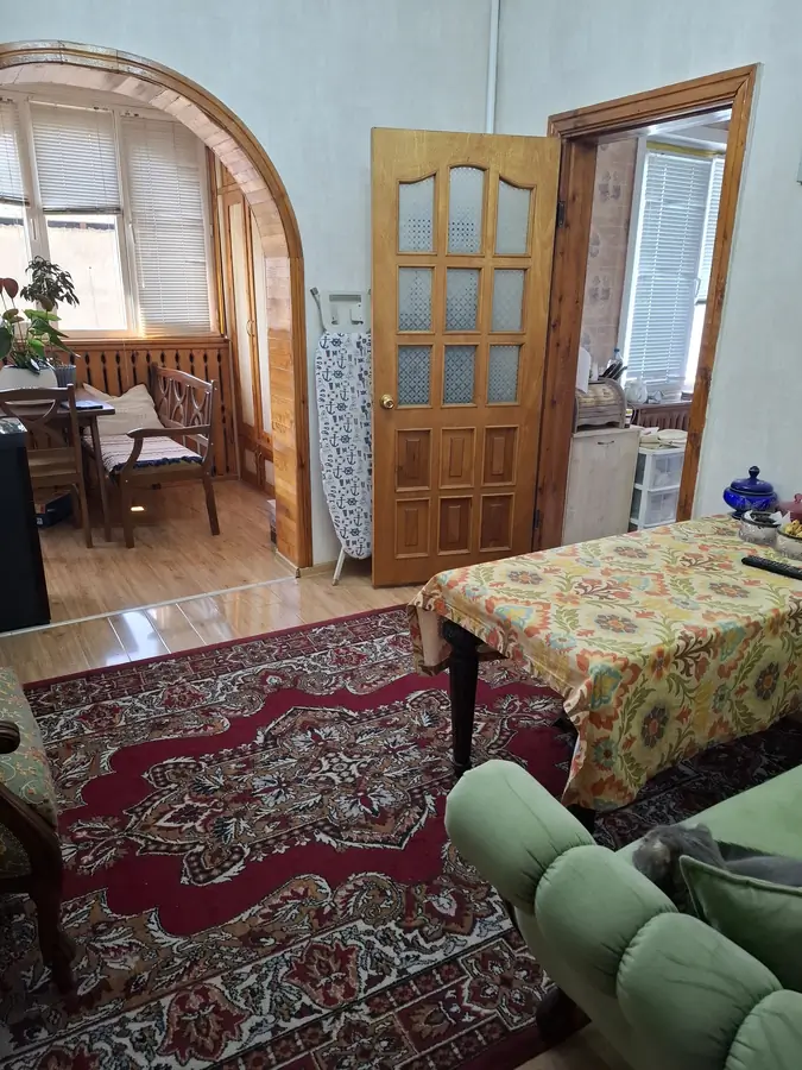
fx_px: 710
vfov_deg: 73.9
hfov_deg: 58.9
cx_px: 401
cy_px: 535
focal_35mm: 23
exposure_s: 1/100
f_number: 1.8
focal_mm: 5.54
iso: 250
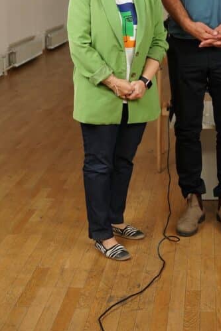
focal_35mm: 77
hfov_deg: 17.4
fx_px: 712
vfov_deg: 25.2
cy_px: 15
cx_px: 205
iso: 400
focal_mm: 25.1
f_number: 2.8
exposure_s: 1/160
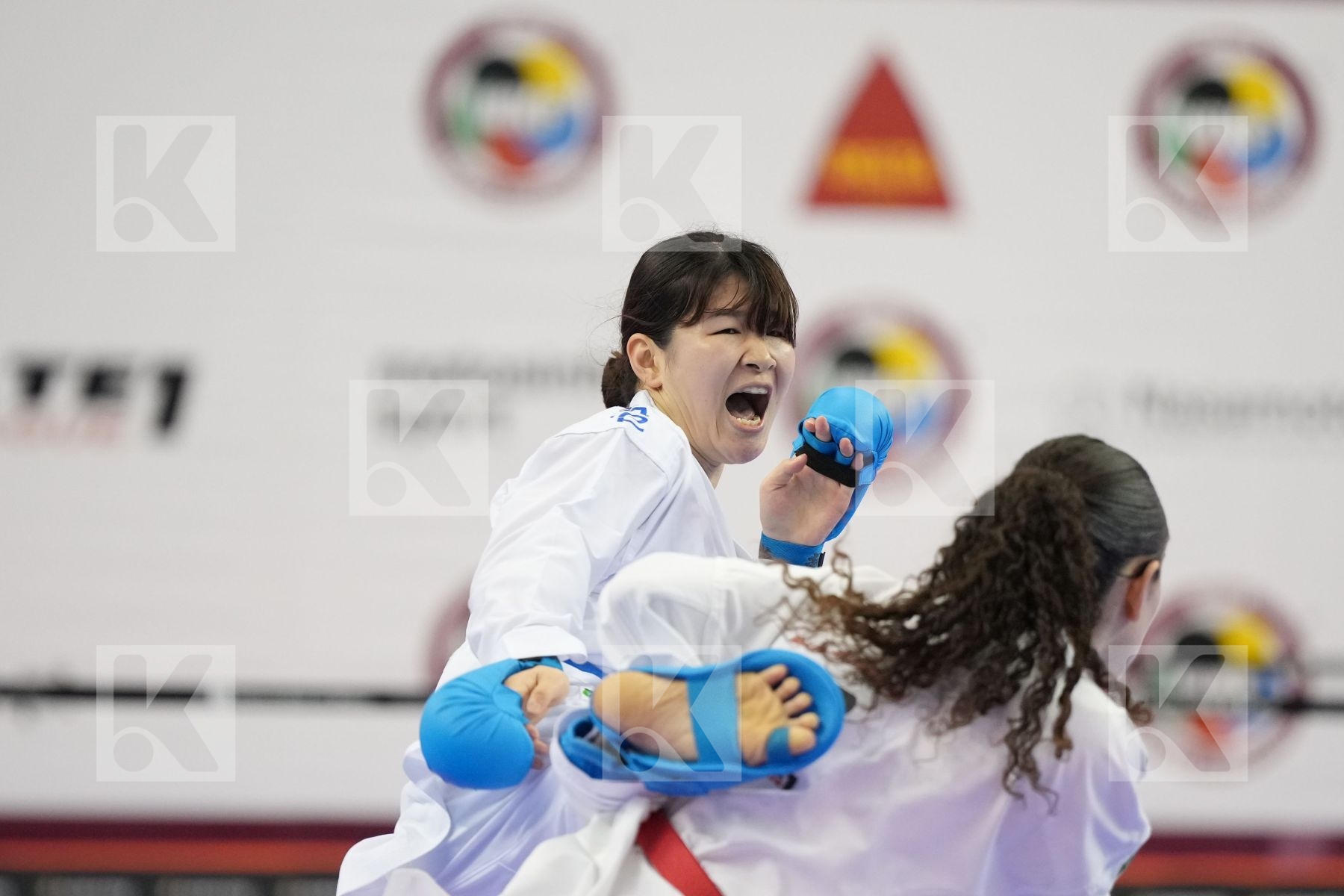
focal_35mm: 295
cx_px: 672
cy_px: 448
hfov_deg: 7.0
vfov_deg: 4.7
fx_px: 11012
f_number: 2.8
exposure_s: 1/1000
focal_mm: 197
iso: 3200
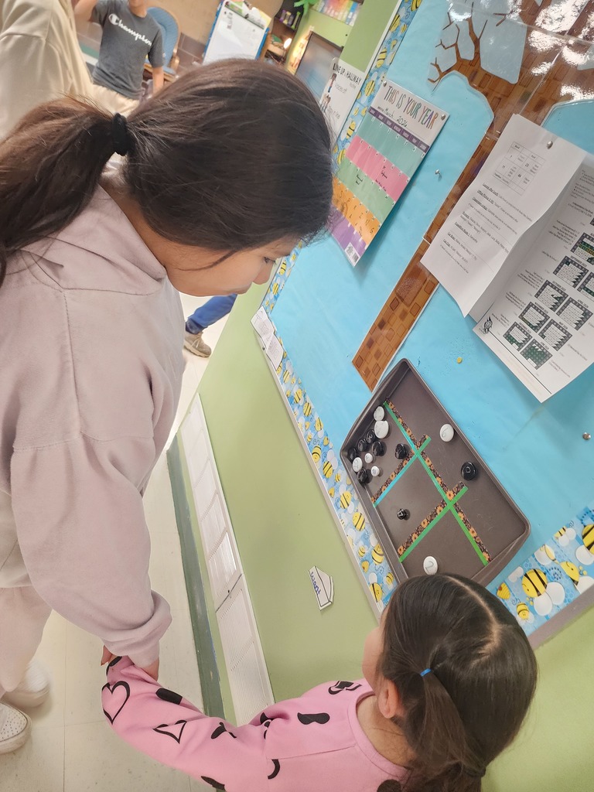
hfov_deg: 58.9
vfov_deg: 73.9
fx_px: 526
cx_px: 297
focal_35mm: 23
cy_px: 396
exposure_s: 1/60
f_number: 1.8
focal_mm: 6.4
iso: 640
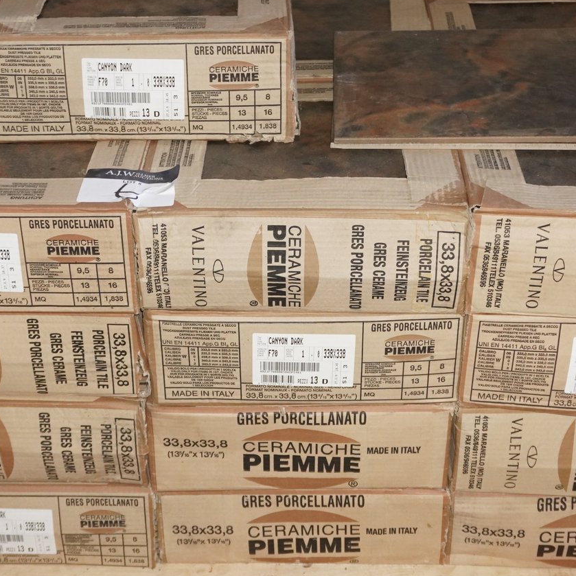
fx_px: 1167
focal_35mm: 62
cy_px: 280
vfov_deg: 27.7
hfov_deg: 27.7
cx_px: 280
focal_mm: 24
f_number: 4.5
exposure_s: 1/100
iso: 2000
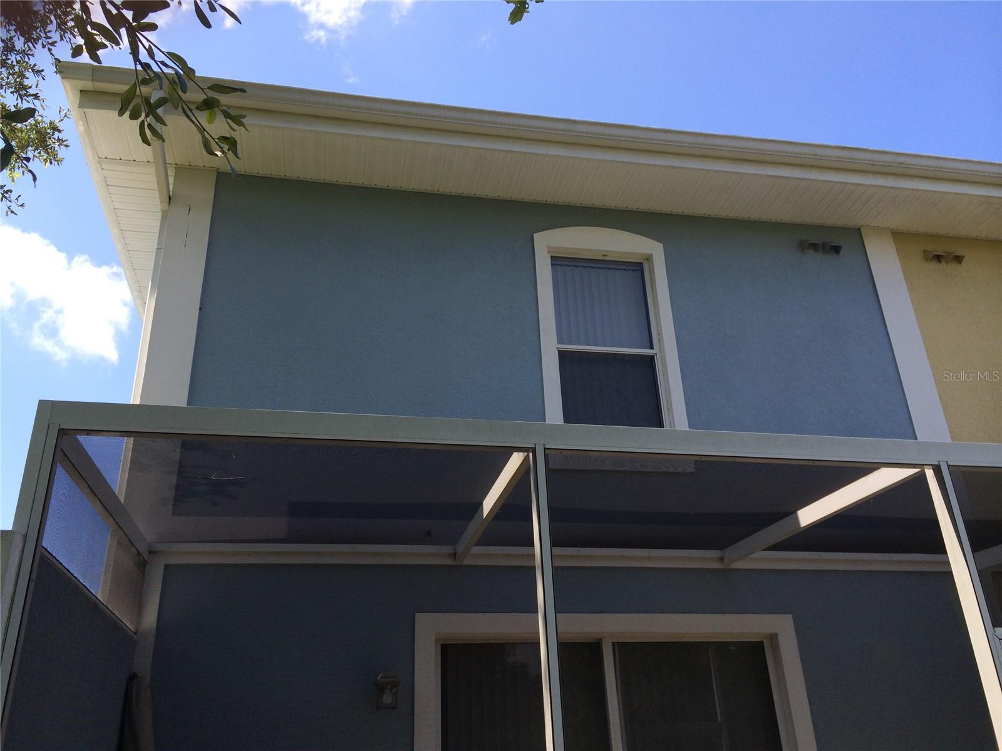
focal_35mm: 30
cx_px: 501
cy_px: 376
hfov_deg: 60.0
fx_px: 868
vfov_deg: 46.8
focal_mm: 4.12
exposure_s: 1/892
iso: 32
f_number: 2.2
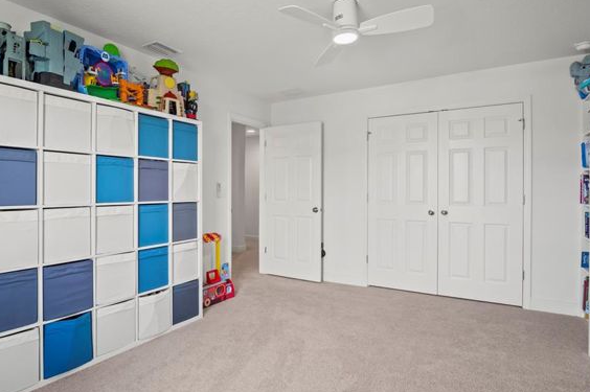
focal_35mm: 21
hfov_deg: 81.7
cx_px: 252
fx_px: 338
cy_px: 191
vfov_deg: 60.3
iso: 200
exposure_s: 1/1.25
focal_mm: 11
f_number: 8
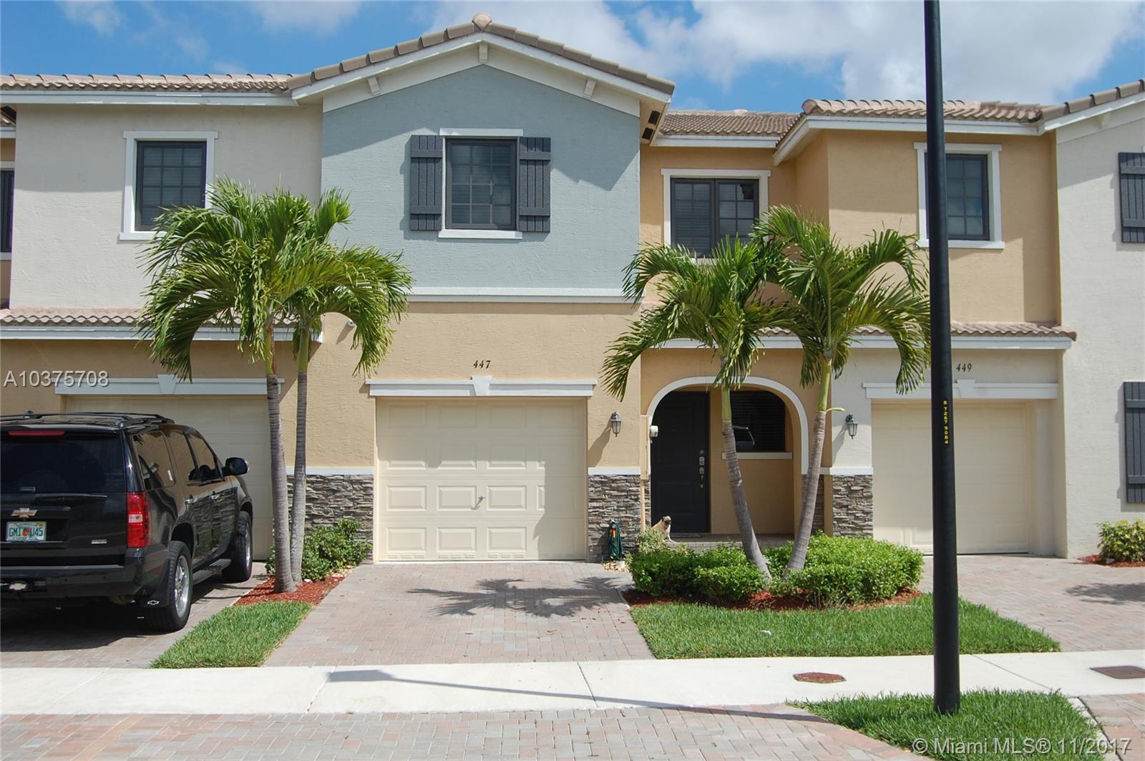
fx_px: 1144
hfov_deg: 53.2
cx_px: 572
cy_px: 380
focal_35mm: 36
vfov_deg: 36.8
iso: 200
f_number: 10
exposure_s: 1/400
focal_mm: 24
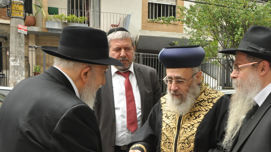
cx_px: 180
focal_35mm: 52
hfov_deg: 39.4
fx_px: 374
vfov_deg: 22.8
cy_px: 117
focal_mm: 24
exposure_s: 1/60
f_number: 16
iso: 800
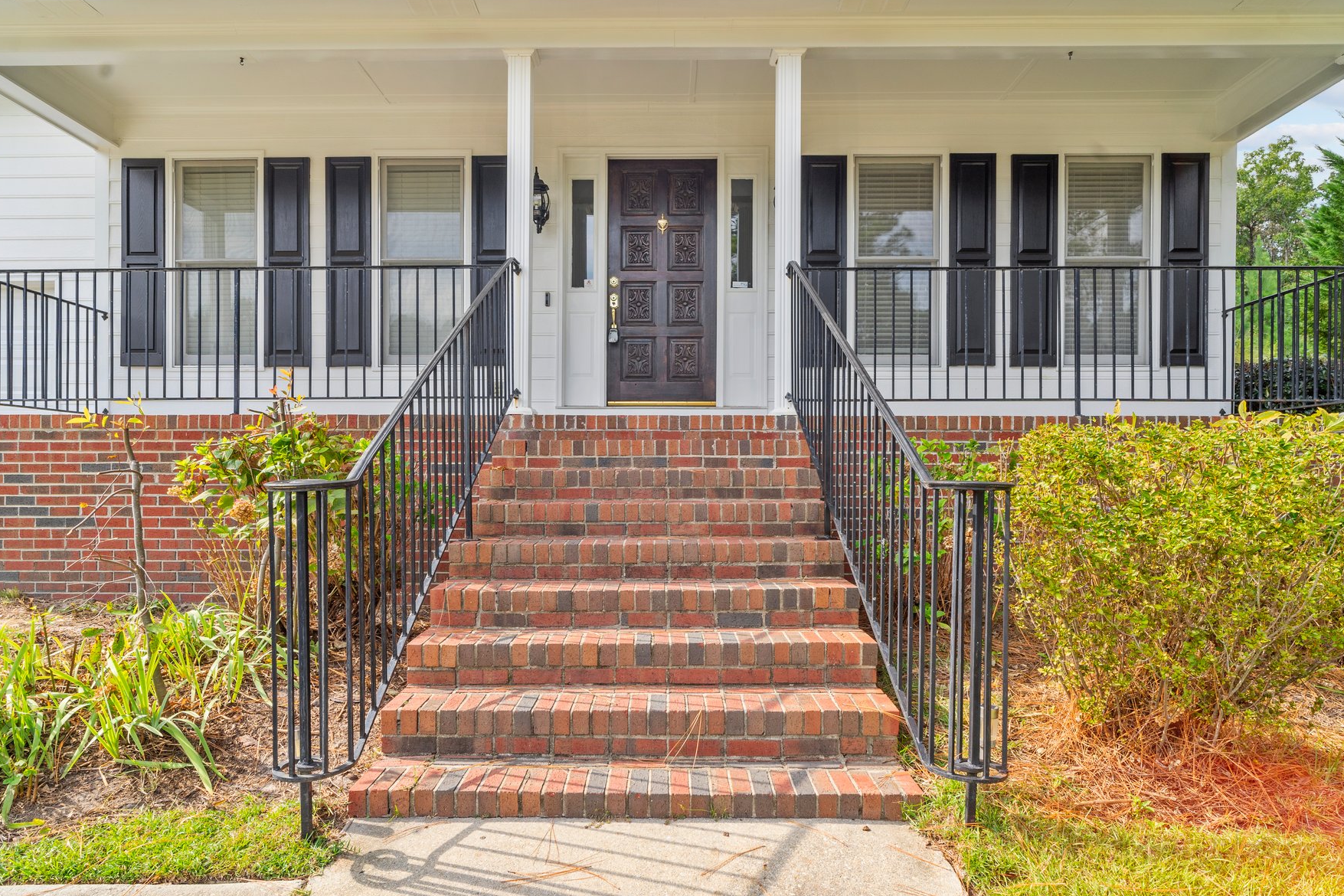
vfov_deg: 59.5
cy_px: 464
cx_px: 665
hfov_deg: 81.2
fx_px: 784
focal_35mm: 21
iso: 100
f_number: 8
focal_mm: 18
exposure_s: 1/60
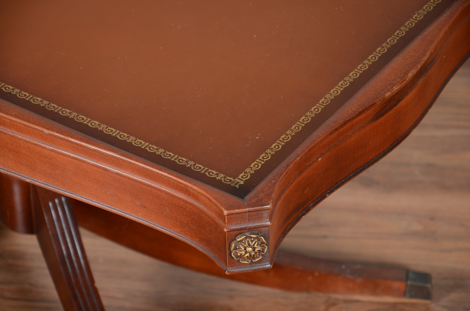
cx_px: 235
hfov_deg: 13.1
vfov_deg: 8.7
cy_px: 156
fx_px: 2052
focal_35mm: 158
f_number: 6.3
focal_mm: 105
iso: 250
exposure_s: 1/100
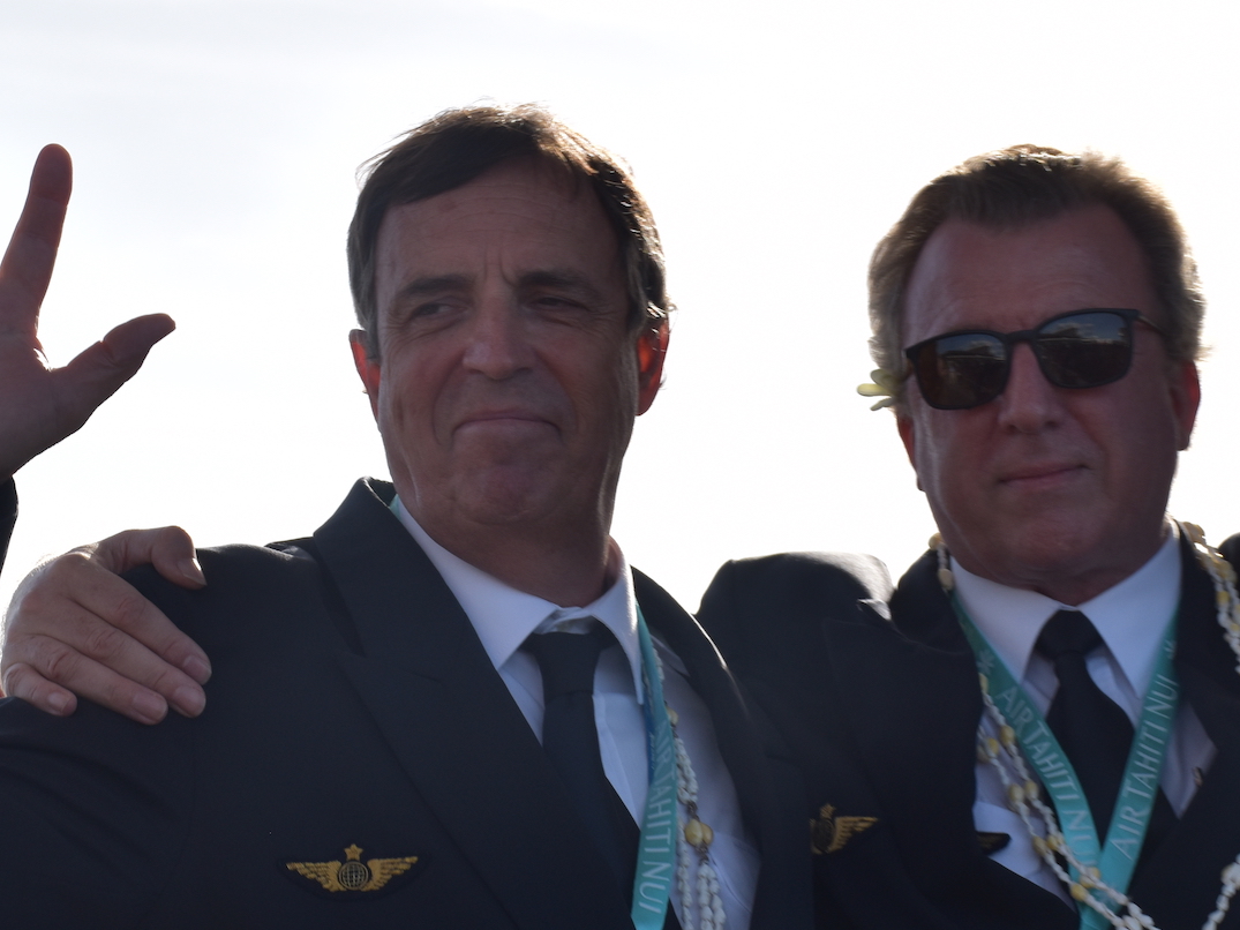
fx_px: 4800
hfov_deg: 14.7
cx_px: 729
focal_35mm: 134
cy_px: 650
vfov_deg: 11.0
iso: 200
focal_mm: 52
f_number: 9
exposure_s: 1/400
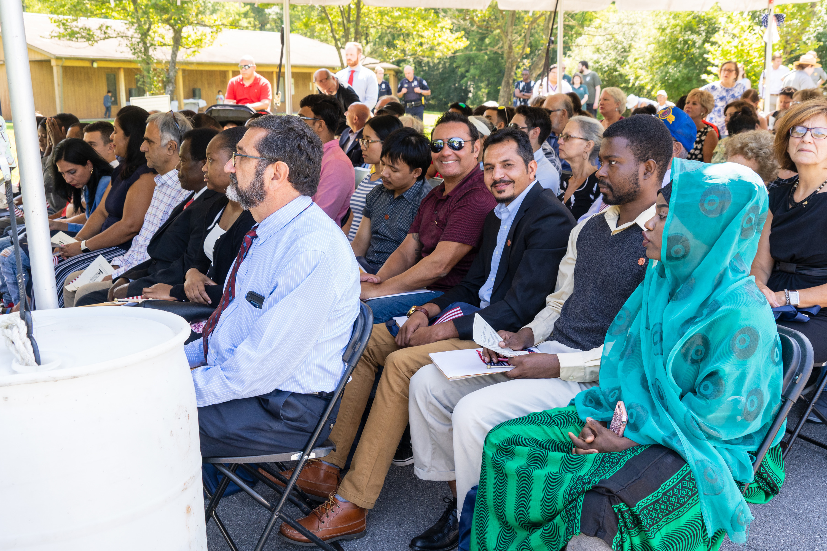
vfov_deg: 34.2
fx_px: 896
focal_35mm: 39
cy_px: 276
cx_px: 414
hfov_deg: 49.6
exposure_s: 1/125
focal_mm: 39
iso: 800
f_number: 8
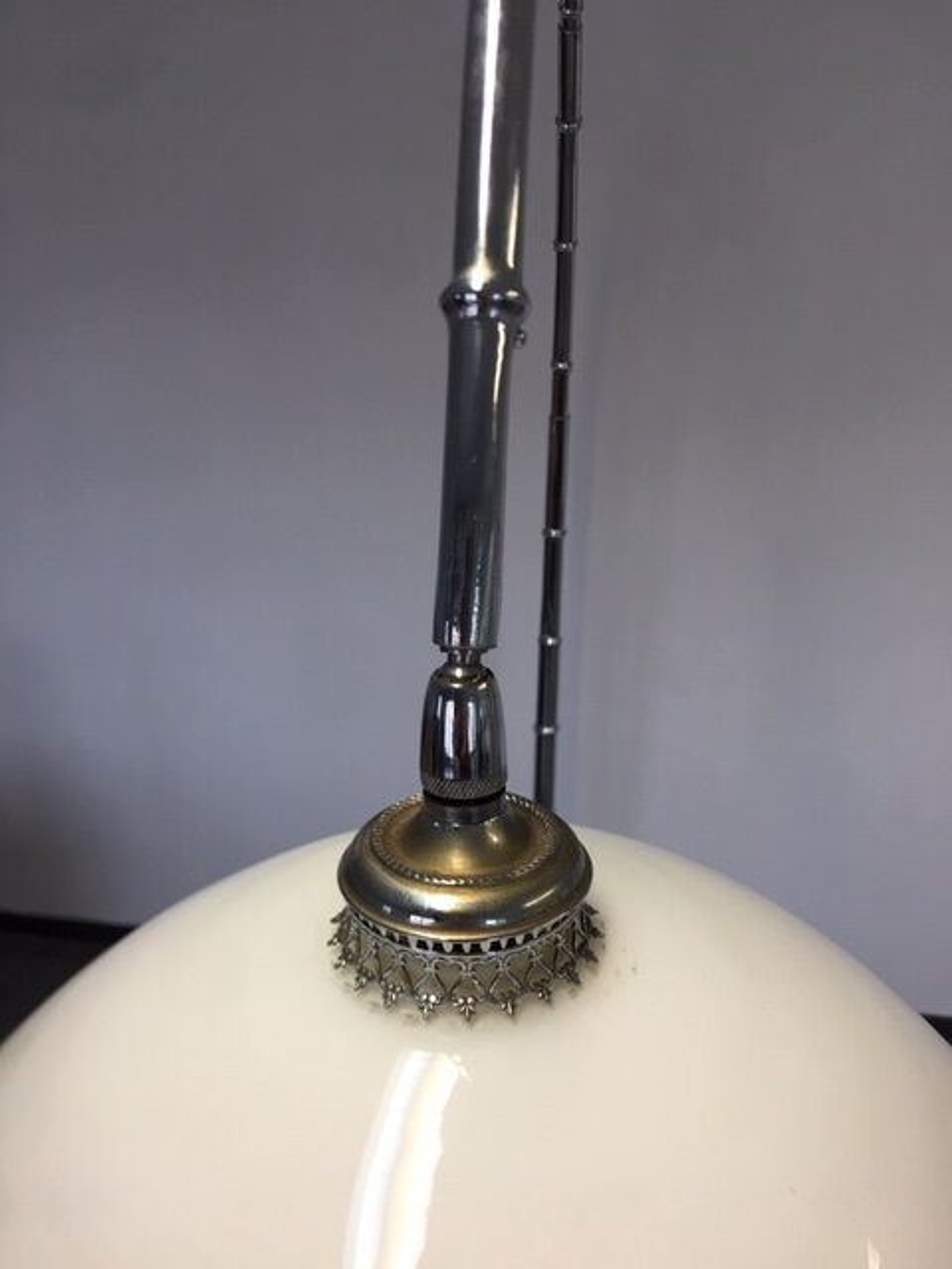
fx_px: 1063
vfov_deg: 61.7
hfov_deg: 48.2
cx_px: 476
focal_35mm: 29
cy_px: 634
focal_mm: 4.15
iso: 25
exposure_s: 1/33
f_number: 2.2
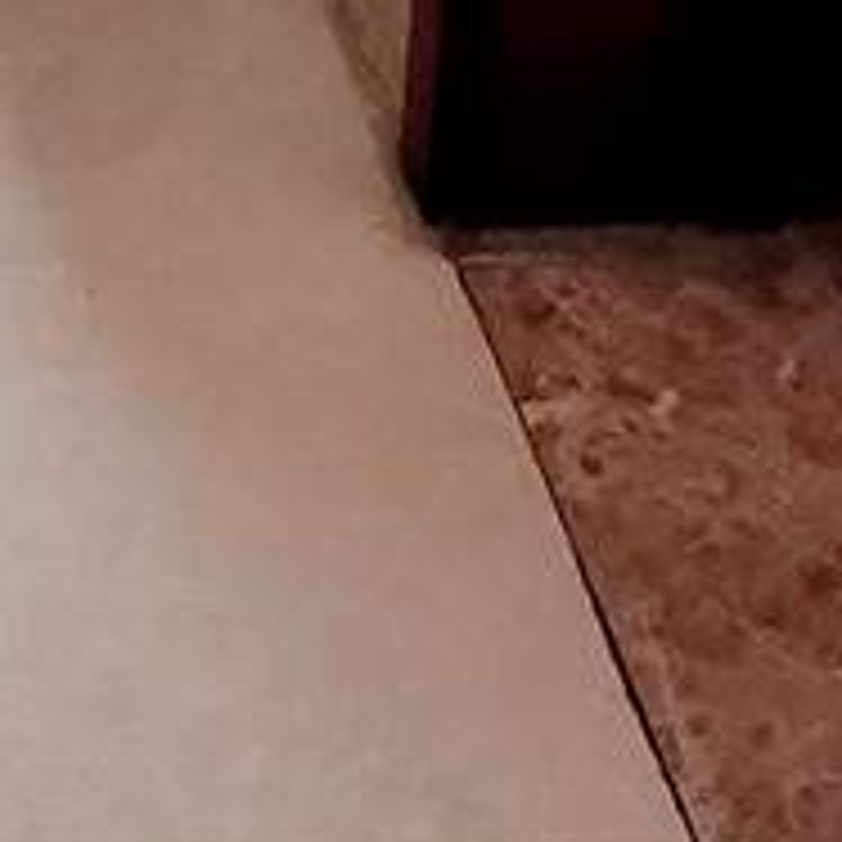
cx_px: -504
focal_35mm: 116
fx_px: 3192
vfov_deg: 10.9
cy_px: -1567
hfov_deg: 13.9
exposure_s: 1/50
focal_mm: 2.26
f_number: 2.2
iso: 320
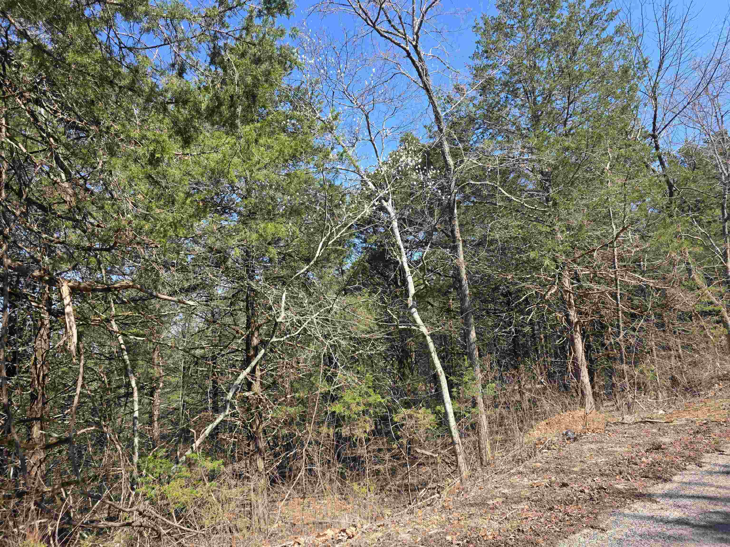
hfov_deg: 73.9
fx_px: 485
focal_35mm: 23
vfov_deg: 58.9
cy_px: 274
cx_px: 365
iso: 80
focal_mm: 6.3
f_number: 1.7
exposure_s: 1/1677
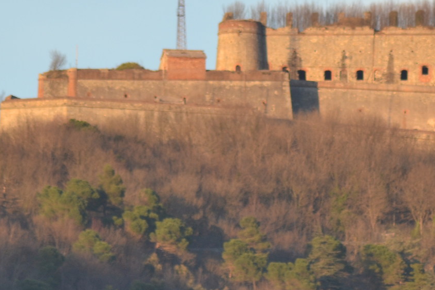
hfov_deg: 1.6
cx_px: 416
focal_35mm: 1275
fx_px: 15408
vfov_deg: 1.1
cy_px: 130
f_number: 7.1
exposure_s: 1/125
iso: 200
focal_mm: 300
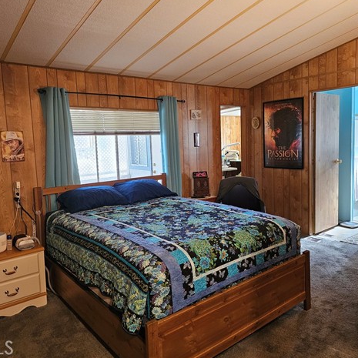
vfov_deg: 57.3
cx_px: 191
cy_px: 174
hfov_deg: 57.3
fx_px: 328
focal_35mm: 28
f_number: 1.7
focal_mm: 6.3
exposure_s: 1/60
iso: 640
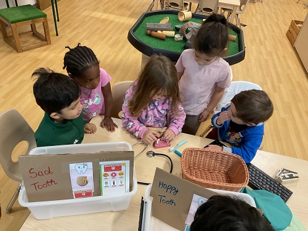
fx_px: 258
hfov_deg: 61.7
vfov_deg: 48.2
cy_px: 116
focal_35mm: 29
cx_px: 154
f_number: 1.8
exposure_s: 1/40
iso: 250
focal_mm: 3
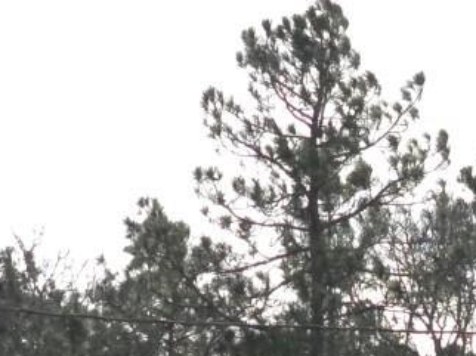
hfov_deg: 6.3
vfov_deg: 4.7
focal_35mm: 309
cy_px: 702
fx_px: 4246
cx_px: 885
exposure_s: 1/1052
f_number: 2.4
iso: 50
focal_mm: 7.9
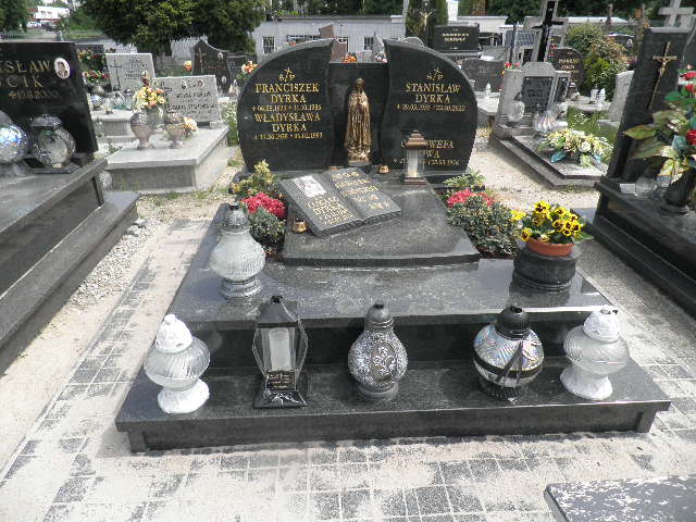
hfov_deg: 71.6
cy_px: 261
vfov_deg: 56.8
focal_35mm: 24
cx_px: 348
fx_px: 483
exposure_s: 1/80
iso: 64
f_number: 8.3
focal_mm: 4.3
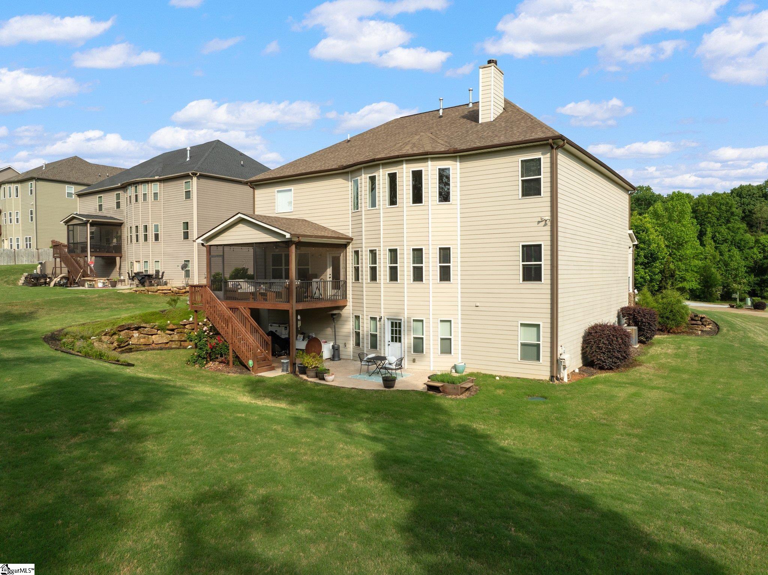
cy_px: 288
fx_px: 532
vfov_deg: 56.8
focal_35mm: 24
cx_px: 384
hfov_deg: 71.6
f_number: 5
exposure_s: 1/100
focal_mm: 12.29
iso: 100
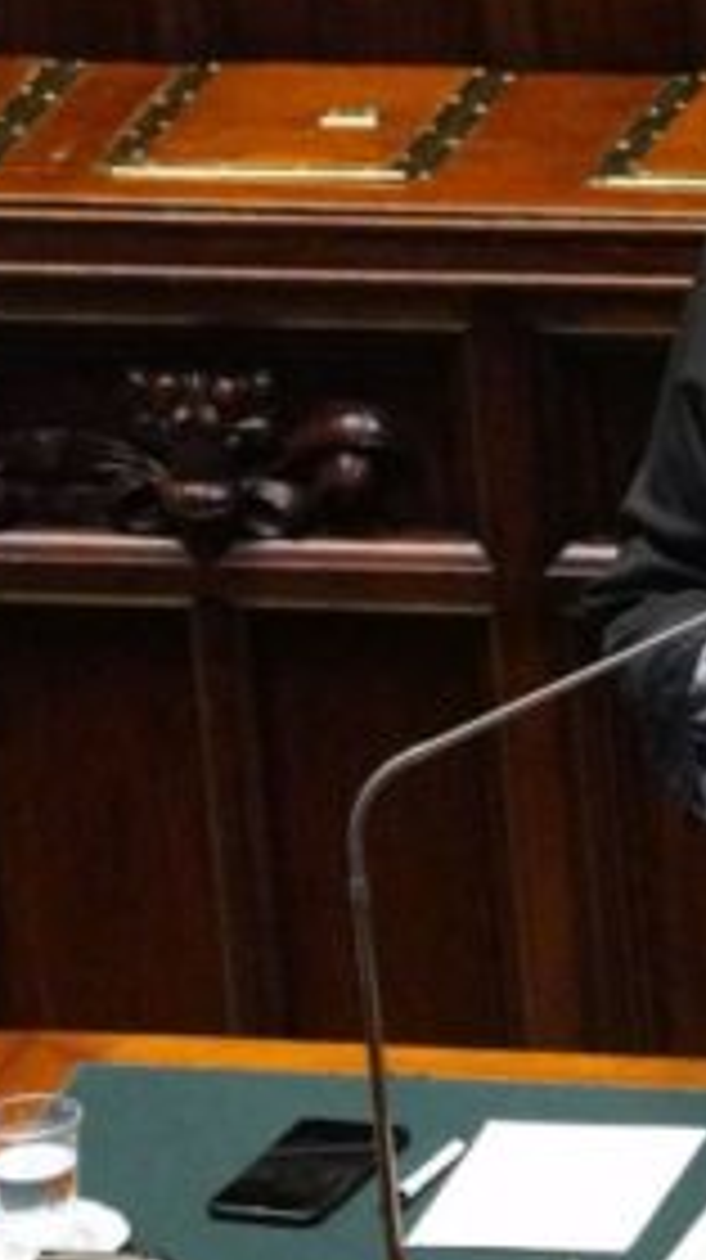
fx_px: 31393
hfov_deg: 1.3
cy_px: 405
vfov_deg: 2.3
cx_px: 1066
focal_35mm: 941
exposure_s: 1/160
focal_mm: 241
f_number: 5.6
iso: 16000
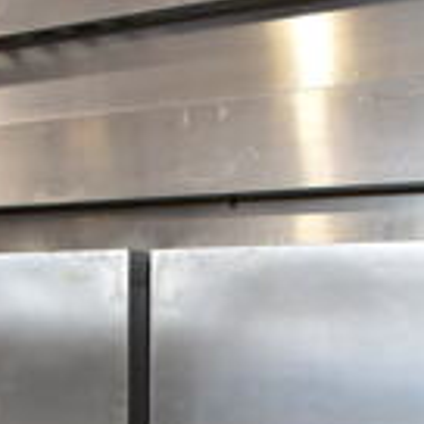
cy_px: 594
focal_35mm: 81
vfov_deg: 19.3
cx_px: 259
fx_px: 1122
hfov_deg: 21.4
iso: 640
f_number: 3.5
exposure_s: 1/30
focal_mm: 18
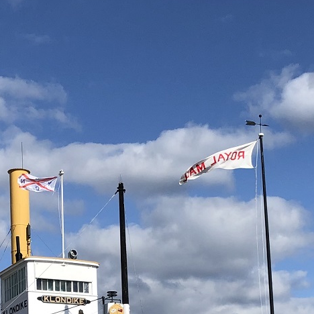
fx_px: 985
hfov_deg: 18.1
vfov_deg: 17.2
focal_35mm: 96
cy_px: 385
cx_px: 154
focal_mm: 3.99
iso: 20
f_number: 1.8
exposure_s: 1/3003
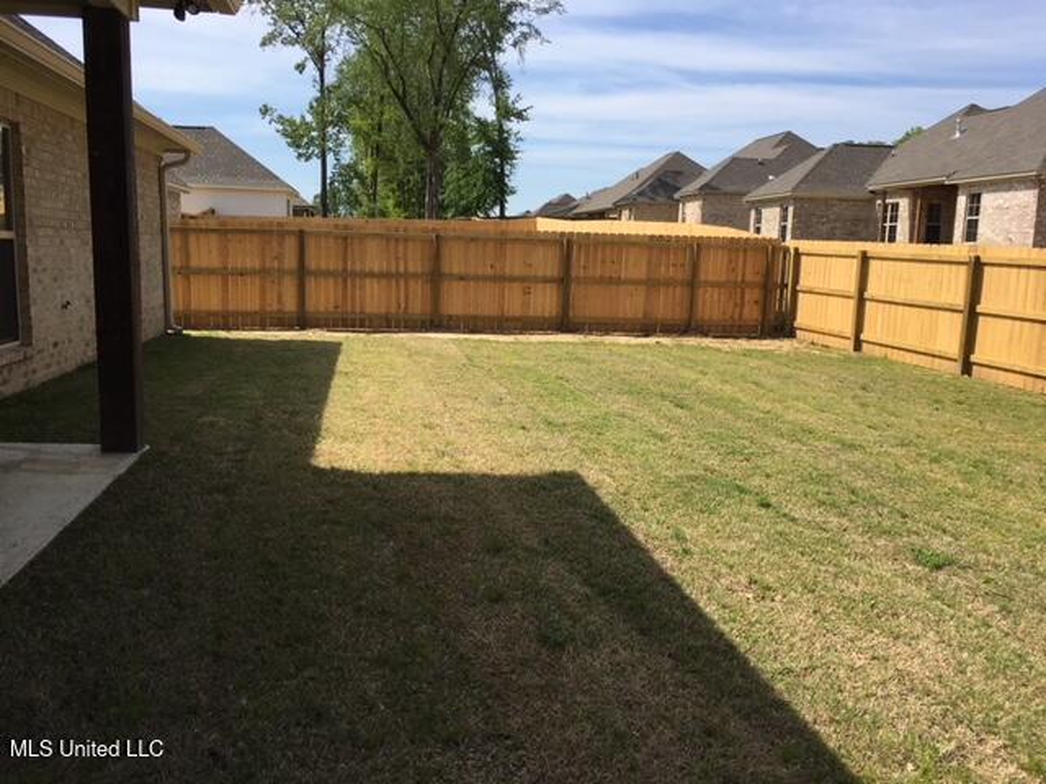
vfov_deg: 48.2
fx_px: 876
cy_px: 392
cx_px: 523
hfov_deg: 61.7
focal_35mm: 29
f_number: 2.2
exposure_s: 1/1603
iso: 25
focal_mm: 4.15
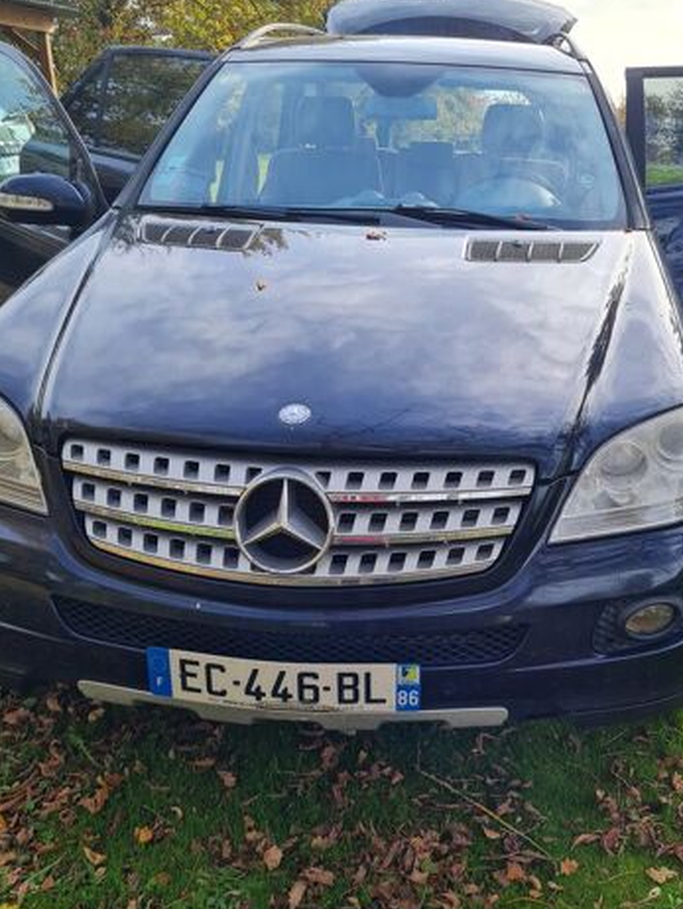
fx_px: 946
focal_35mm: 36
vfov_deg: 51.3
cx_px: 437
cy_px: 490
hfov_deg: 39.4
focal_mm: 5.4
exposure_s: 1/630
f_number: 1.8
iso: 50
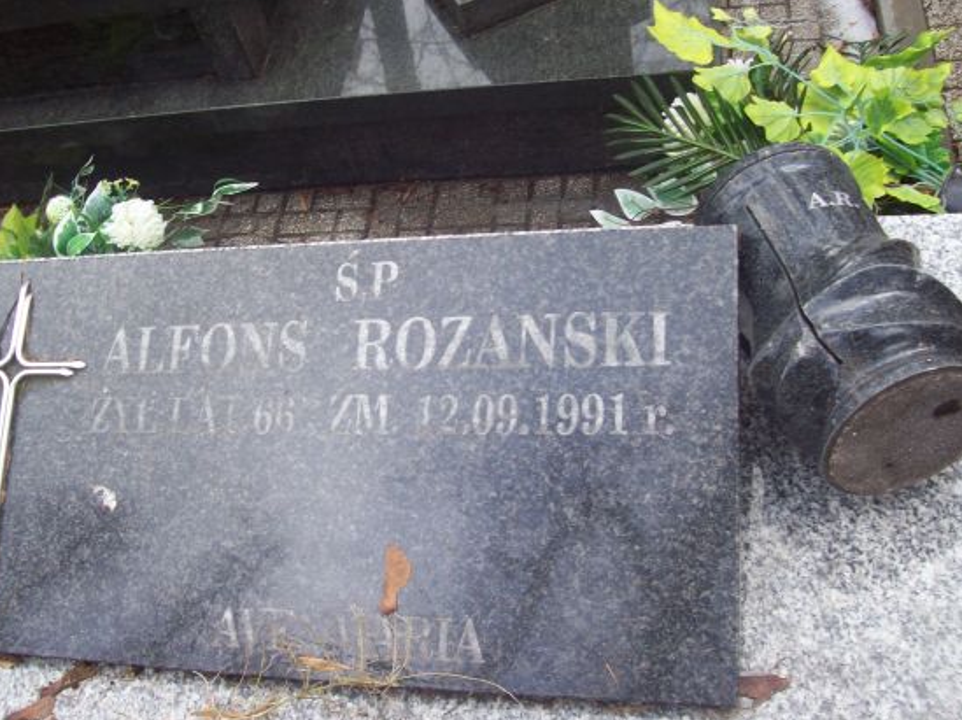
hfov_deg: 44.8
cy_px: 307
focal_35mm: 42
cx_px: 435
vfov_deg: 34.3
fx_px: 1166
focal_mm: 6
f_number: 2.7
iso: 80
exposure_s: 1/86.7
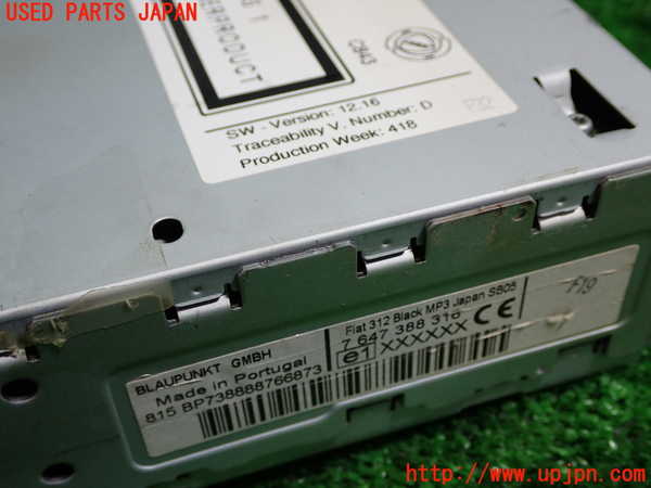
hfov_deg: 42.9
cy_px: 244
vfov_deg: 32.9
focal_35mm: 44
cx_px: 326
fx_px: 827
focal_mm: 7.84
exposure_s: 1/50
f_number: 2.9
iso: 200
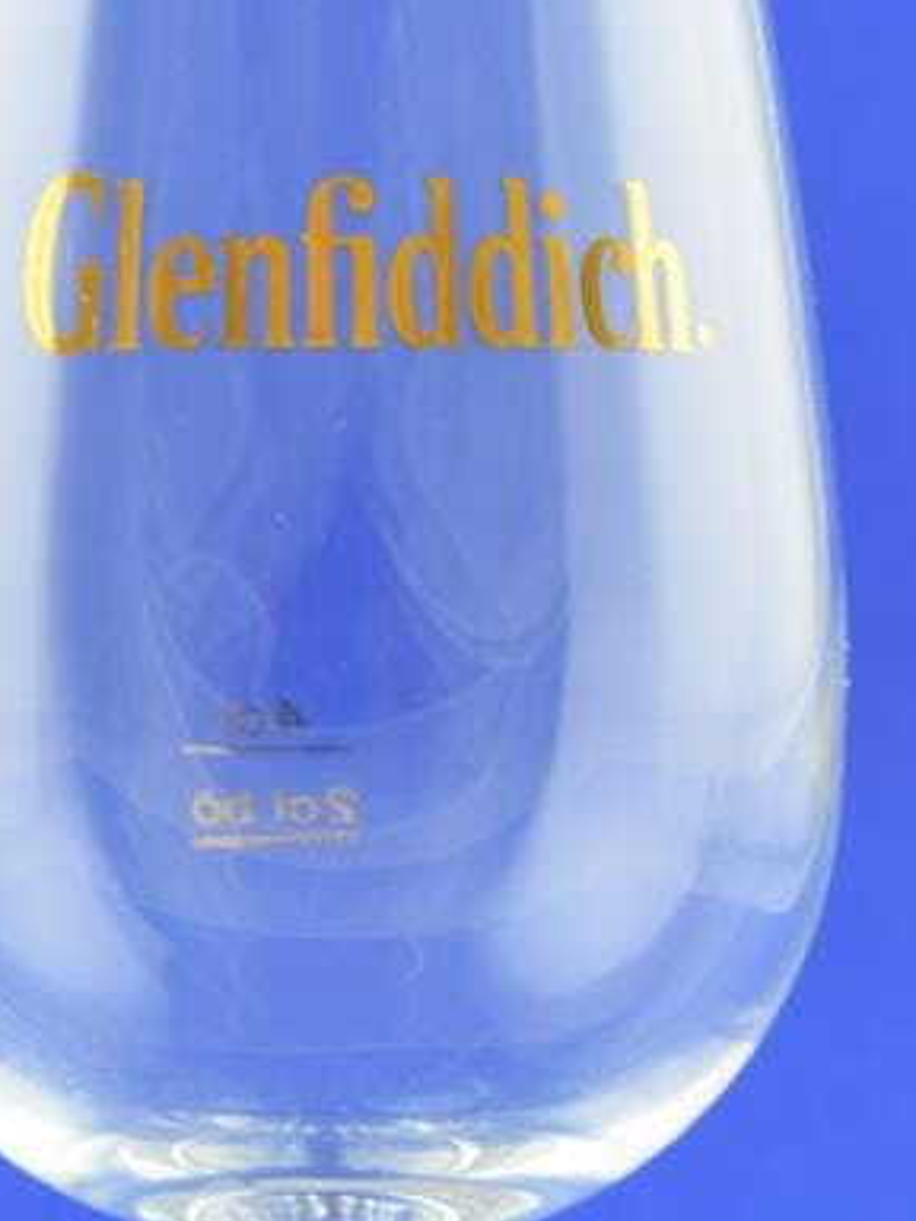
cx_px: 262
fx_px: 5433
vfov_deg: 12.8
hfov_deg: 9.6
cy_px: 941
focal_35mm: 154
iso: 100
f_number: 8
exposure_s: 1/13
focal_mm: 40
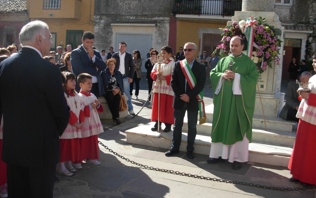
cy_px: 86
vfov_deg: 31.2
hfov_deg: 48.2
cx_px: 156
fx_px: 353
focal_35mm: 41
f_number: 2.9
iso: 79
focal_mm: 6.3
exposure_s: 1/767
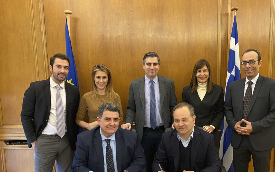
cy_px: 118
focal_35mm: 34
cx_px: 158
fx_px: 255
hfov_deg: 56.5
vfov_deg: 36.8
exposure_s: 1/60
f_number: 1.8
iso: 250
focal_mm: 4.25
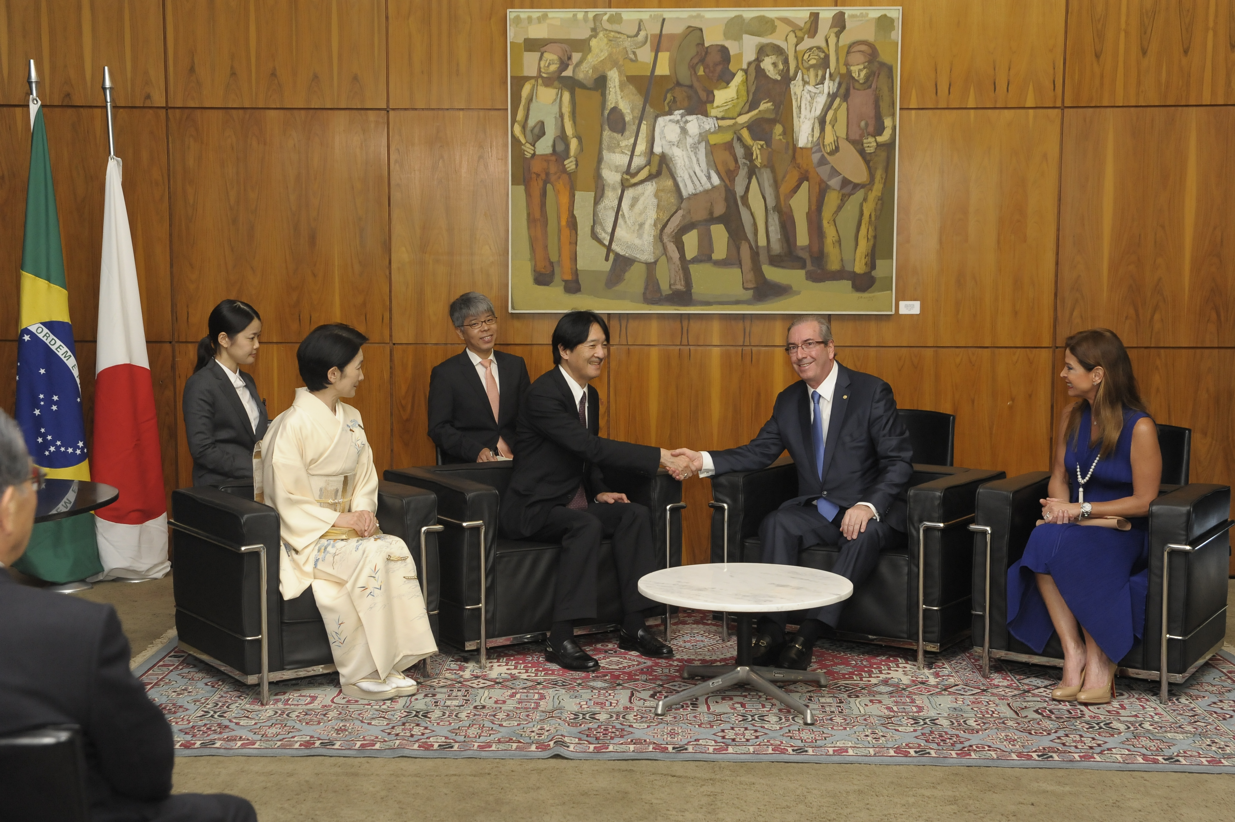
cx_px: 618
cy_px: 411
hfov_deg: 41.1
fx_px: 1646
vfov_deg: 28.0
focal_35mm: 48
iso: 2500
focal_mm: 48
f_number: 5
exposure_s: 1/160
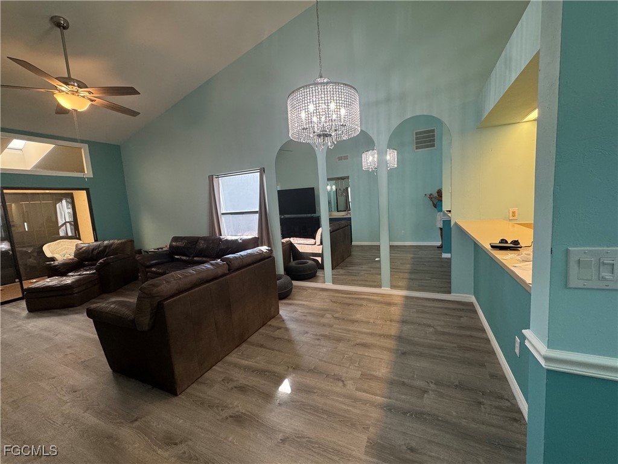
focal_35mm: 14
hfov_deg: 102.1
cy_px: 232
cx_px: 309
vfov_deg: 85.7
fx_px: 250
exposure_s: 1/120
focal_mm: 2.22
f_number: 2.2
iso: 200
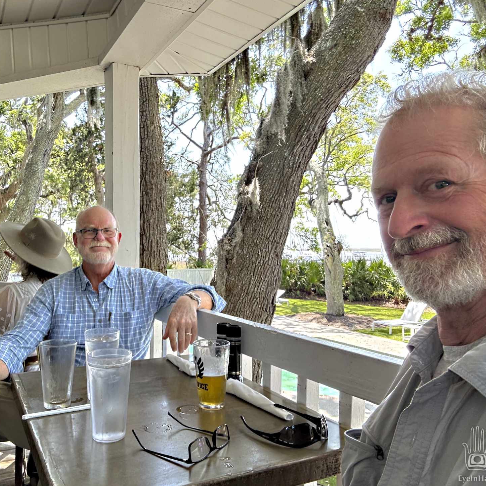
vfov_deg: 57.3
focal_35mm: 28
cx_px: 175
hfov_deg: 56.4
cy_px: 242
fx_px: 445
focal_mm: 2.7
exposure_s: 1/121
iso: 50
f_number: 1.9
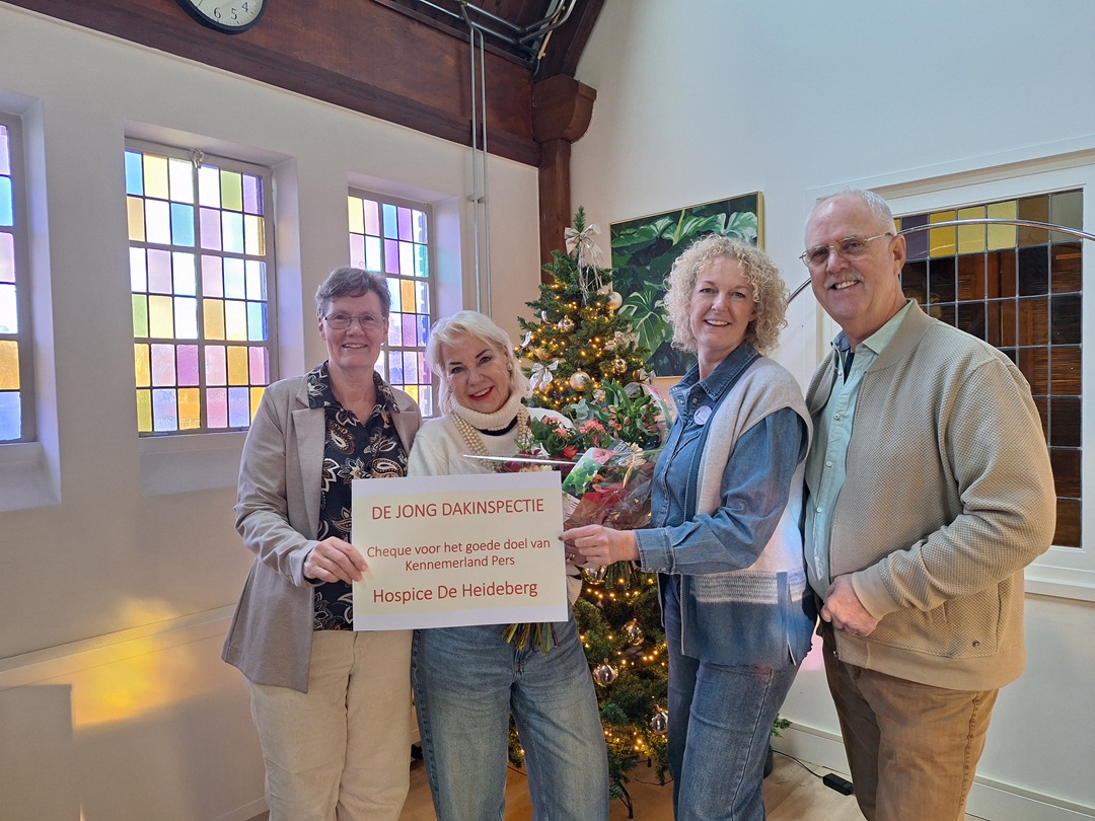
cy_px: 410
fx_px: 728
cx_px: 548
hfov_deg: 73.9
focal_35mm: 23
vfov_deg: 58.9
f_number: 1.8
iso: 200
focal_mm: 5.54
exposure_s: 1/50
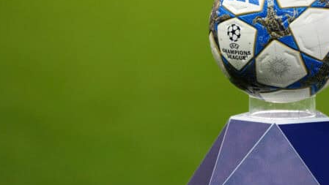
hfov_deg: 7.9
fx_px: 2391
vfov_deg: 4.4
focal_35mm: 274
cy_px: 75
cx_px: 208
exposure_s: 1/2000
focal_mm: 191
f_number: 3.2
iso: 3200
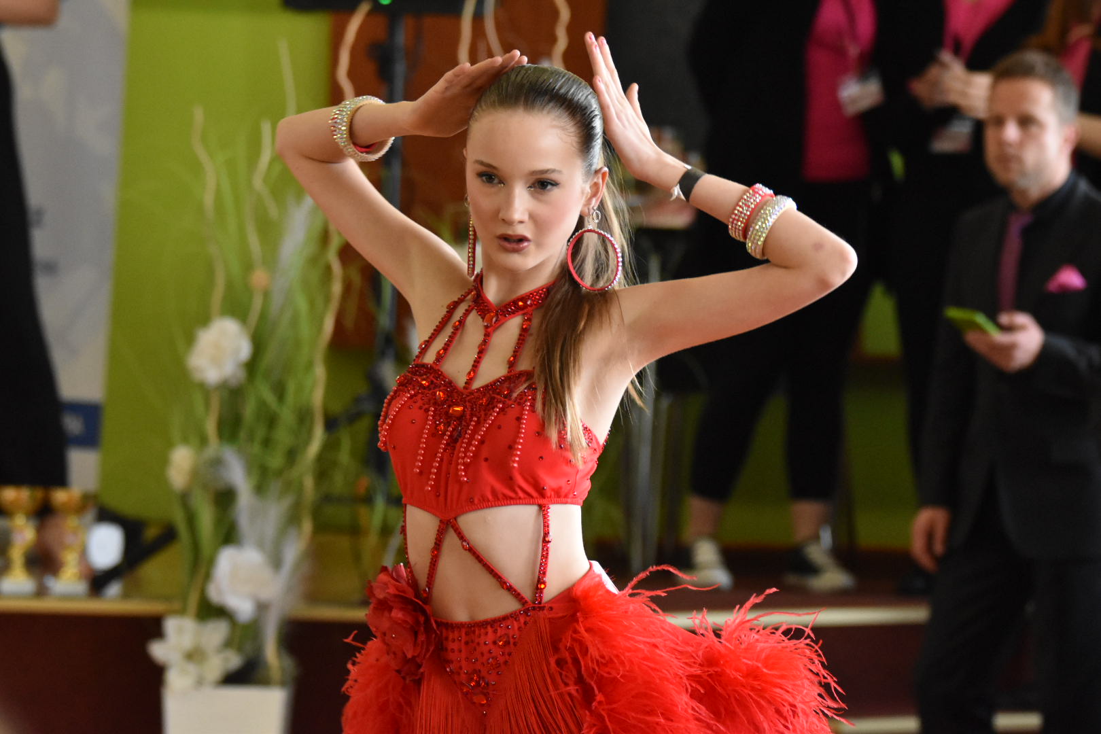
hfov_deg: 7.4
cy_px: 367
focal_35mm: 278
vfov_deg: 5.0
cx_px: 550
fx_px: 8486
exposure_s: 1/320
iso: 4000
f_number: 5.6
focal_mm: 185
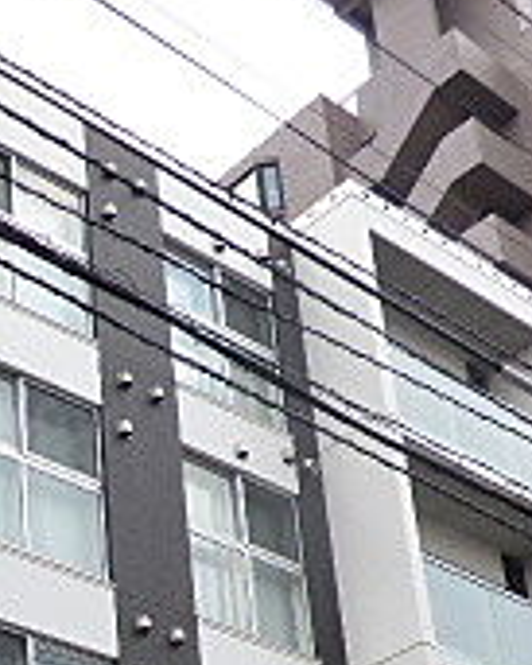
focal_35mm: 73
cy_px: 716
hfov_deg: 20.0
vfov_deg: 24.4
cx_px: -70
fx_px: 1435
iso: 160
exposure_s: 1/200
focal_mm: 3.58
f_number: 2.8
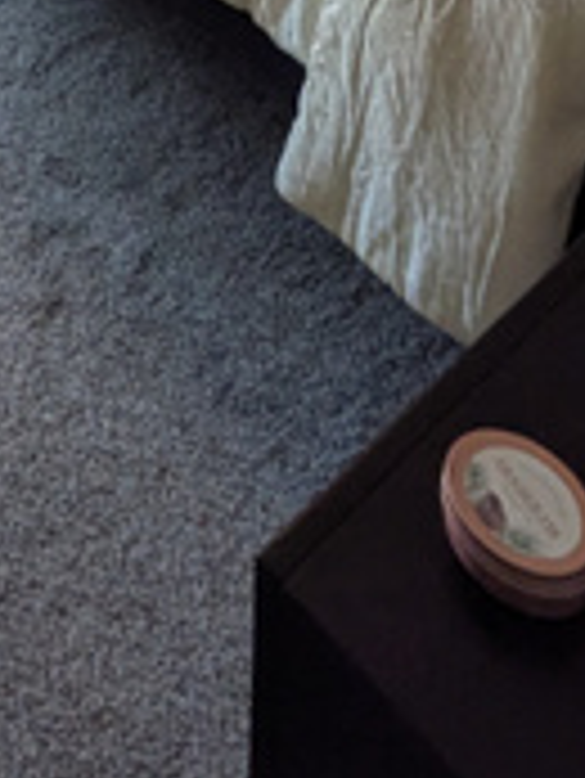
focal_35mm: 62
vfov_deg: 18.2
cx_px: -126
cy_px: -841
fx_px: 1395
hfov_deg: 21.8
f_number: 2.2
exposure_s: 1/25
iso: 74
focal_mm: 1.83
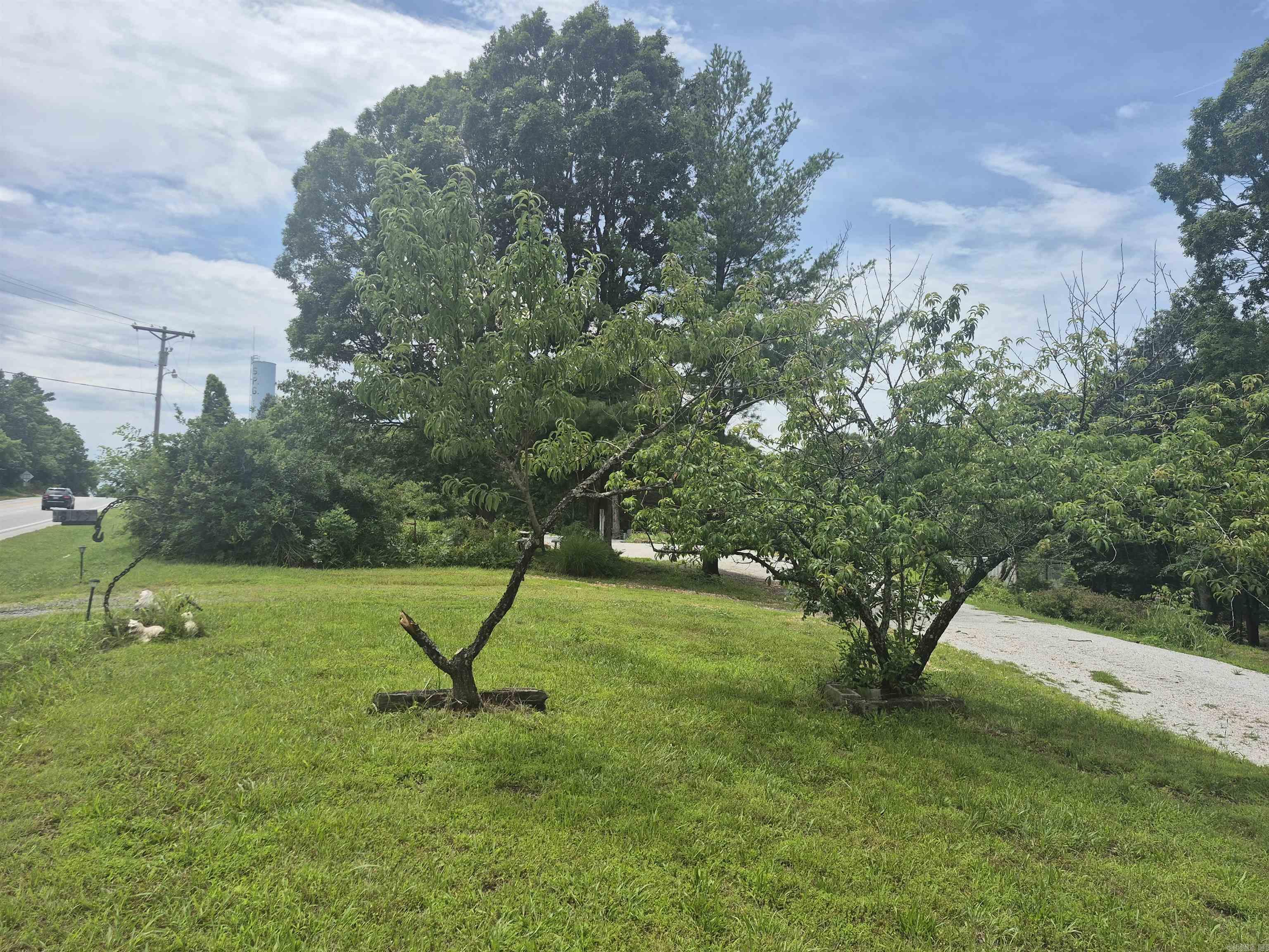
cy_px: 476
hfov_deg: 73.9
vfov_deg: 58.9
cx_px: 634
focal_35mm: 23
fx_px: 843
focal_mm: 5.4
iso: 25
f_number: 1.8
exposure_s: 1/2056
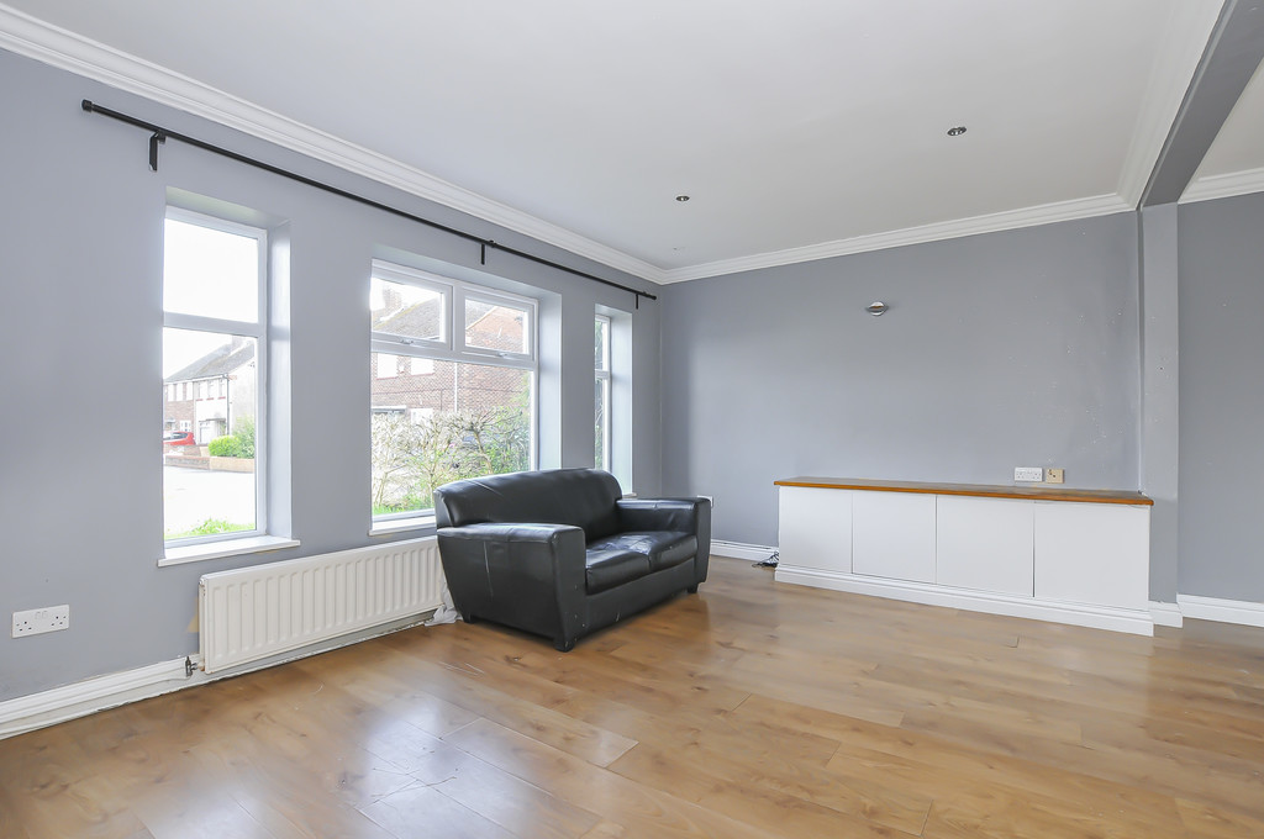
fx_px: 579
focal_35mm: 16
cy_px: 420
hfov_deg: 95.1
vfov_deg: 71.9
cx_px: 632
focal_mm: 11
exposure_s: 1/10
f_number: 11
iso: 400
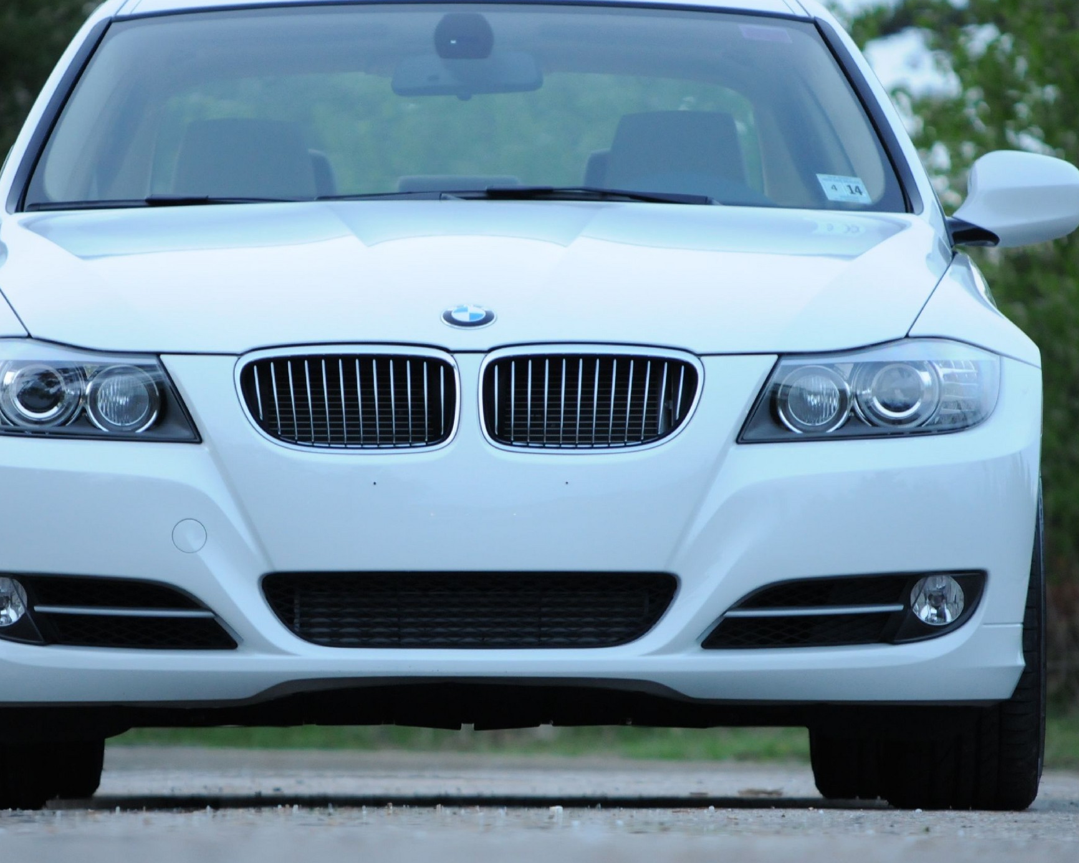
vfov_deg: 4.8
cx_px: 489
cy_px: 373
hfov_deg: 6.0
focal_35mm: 325
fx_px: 10379
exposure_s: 1/40
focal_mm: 160
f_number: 5.3
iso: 1000
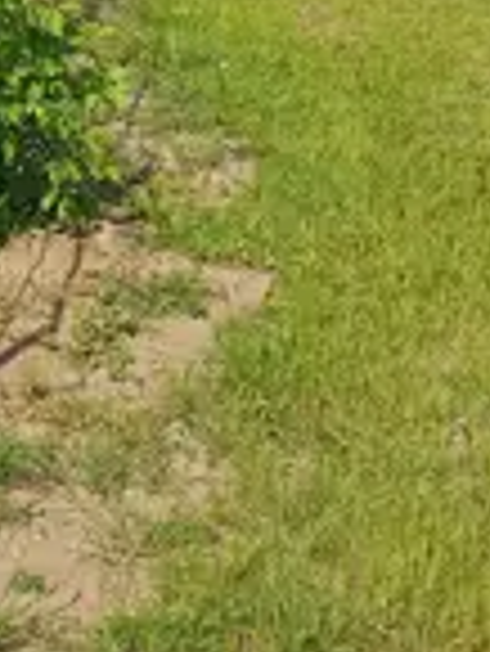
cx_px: -72
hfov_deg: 18.3
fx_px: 1451
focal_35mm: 77
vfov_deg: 23.2
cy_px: -130
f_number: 1.8
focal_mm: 4.27
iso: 100
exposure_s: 1/512
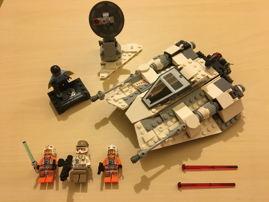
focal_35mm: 29
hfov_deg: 61.7
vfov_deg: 48.2
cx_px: 134
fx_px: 225
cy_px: 101
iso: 200
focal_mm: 4.15
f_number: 2.2
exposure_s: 1/20
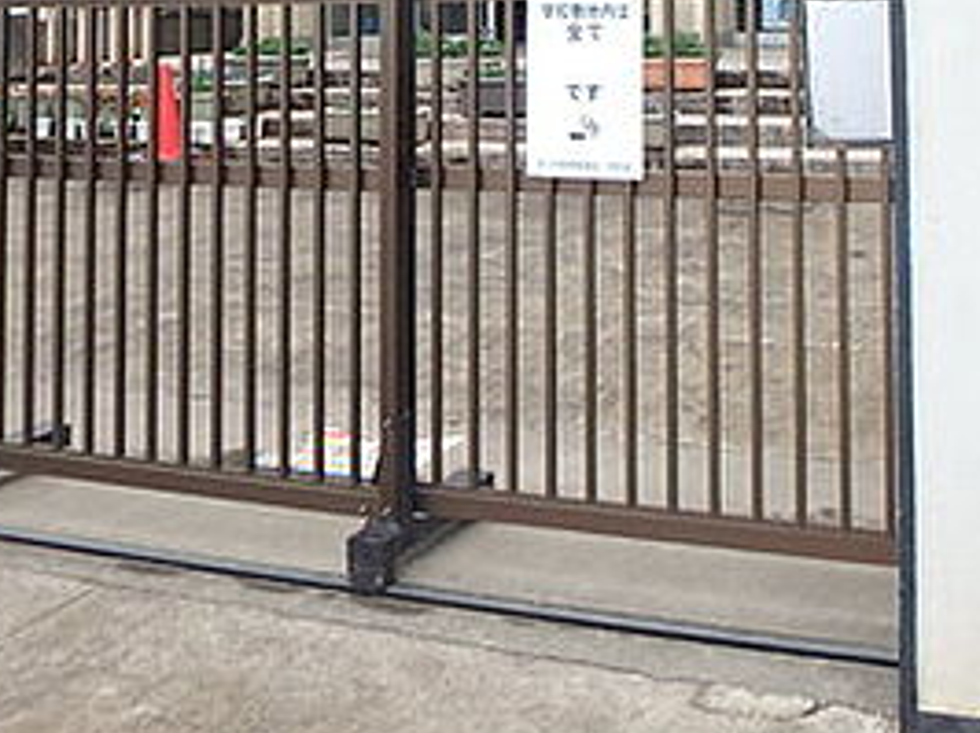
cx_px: 792
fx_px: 1386
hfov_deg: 37.5
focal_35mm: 49
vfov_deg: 27.2
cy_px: -68
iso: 125
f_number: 3.5
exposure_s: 1/250
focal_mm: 3.7
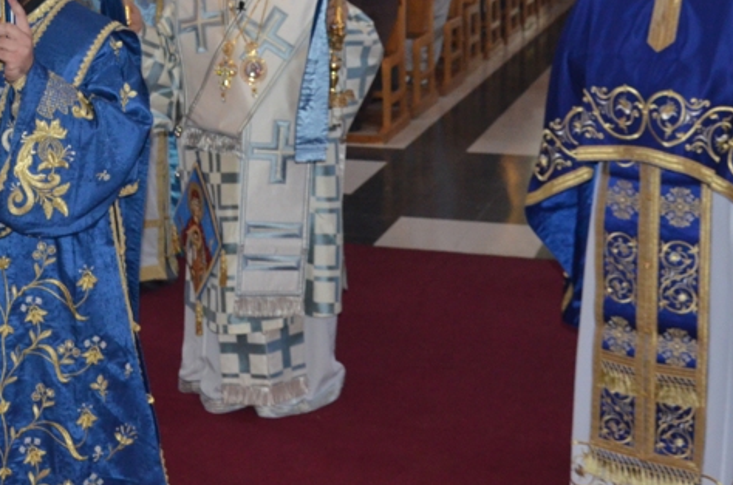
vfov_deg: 17.5
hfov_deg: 26.5
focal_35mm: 76
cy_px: 22
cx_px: 212
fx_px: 1545
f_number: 6.3
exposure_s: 1/60
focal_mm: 25
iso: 2000
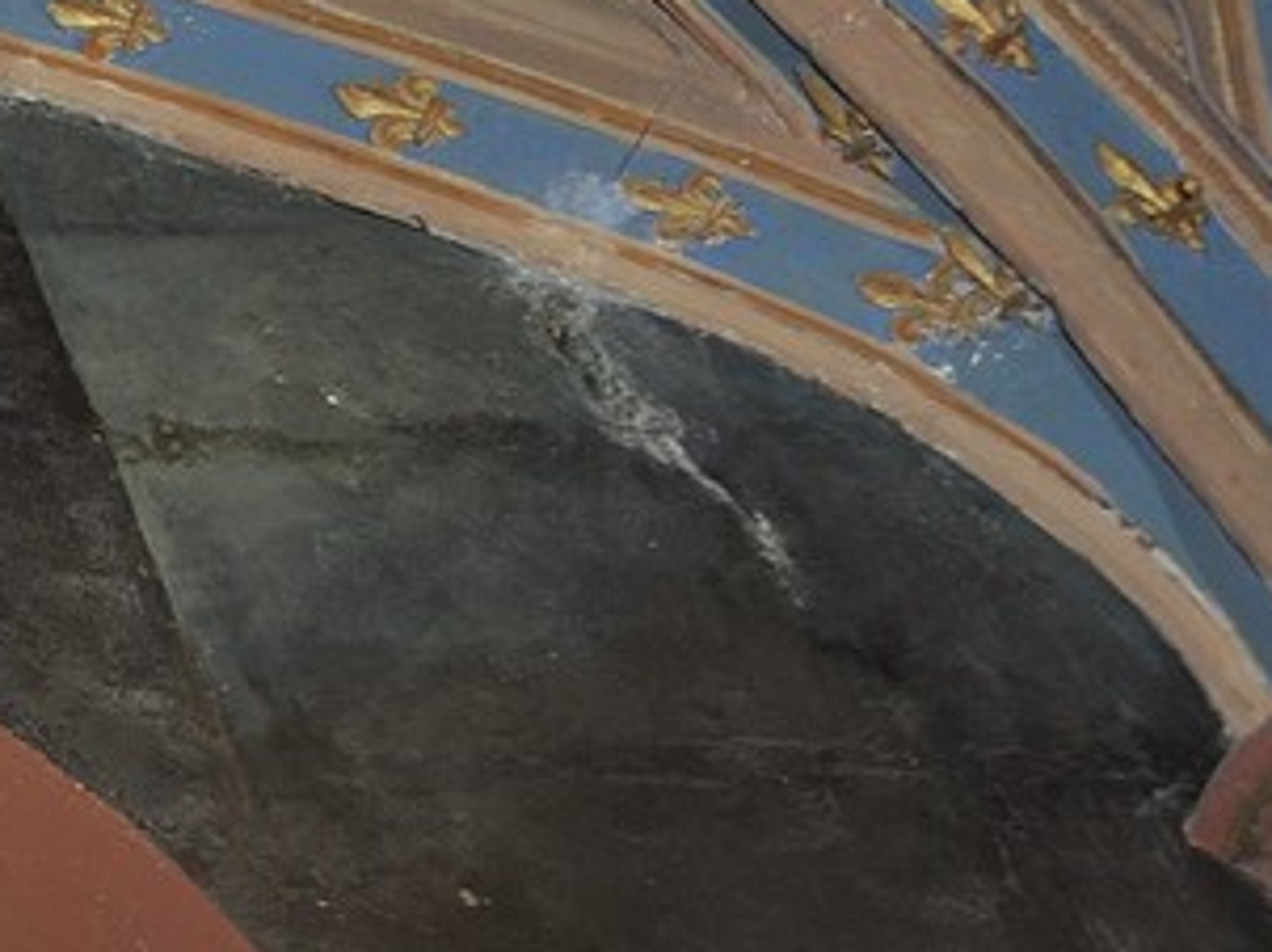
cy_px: 699
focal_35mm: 112
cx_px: -1975
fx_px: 4112
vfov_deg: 13.2
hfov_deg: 12.6
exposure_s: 1/40
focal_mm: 22
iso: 400
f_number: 5
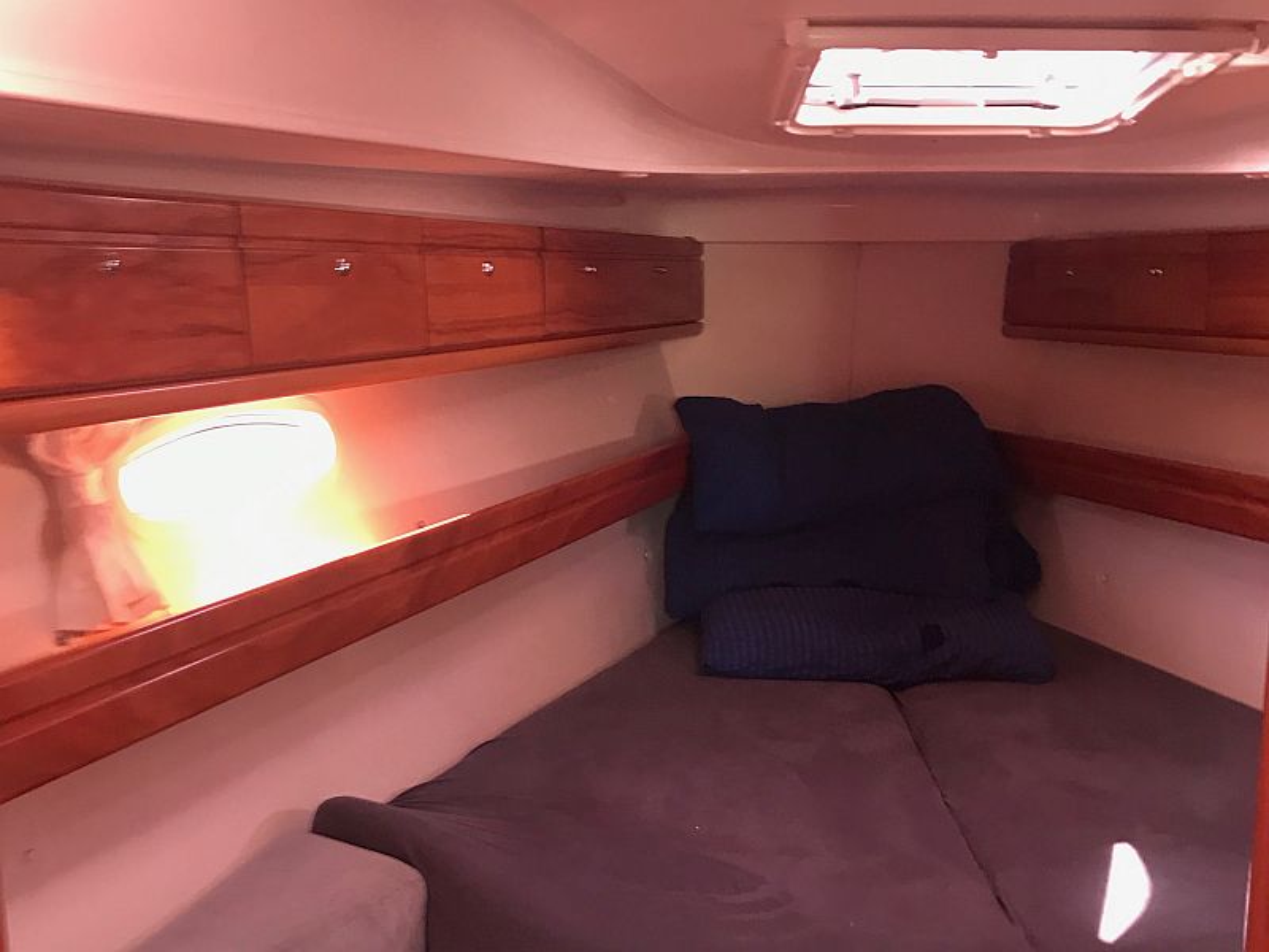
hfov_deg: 63.4
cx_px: 634
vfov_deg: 49.7
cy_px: 476
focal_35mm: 28
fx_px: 1026
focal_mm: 3.99
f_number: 1.8
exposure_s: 1/17
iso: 40
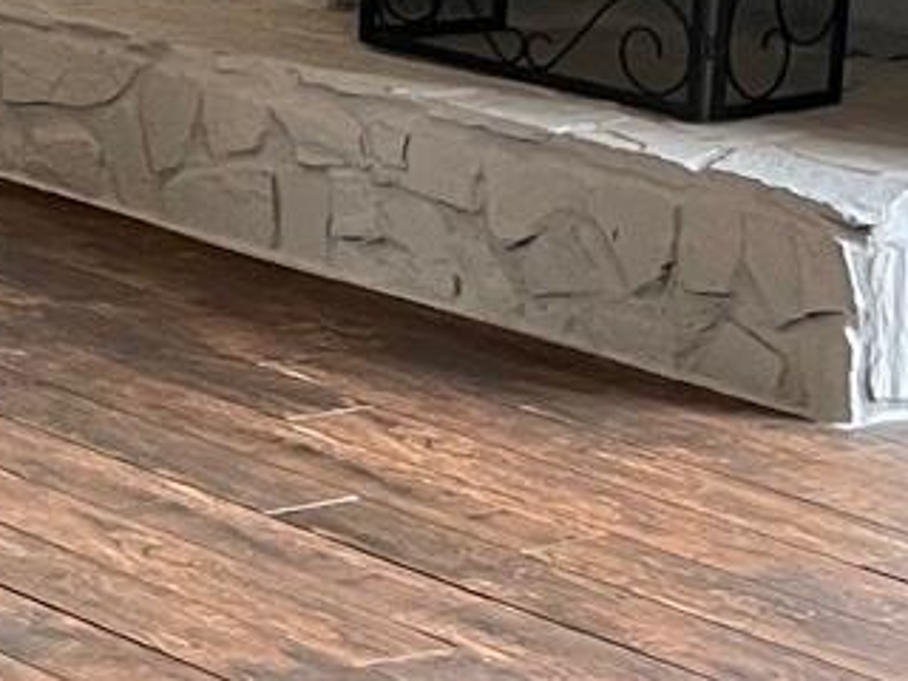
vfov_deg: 8.9
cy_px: -253
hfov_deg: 10.5
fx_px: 4302
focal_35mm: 164
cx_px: -1223
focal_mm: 4.2
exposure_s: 1/60
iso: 160
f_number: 1.6
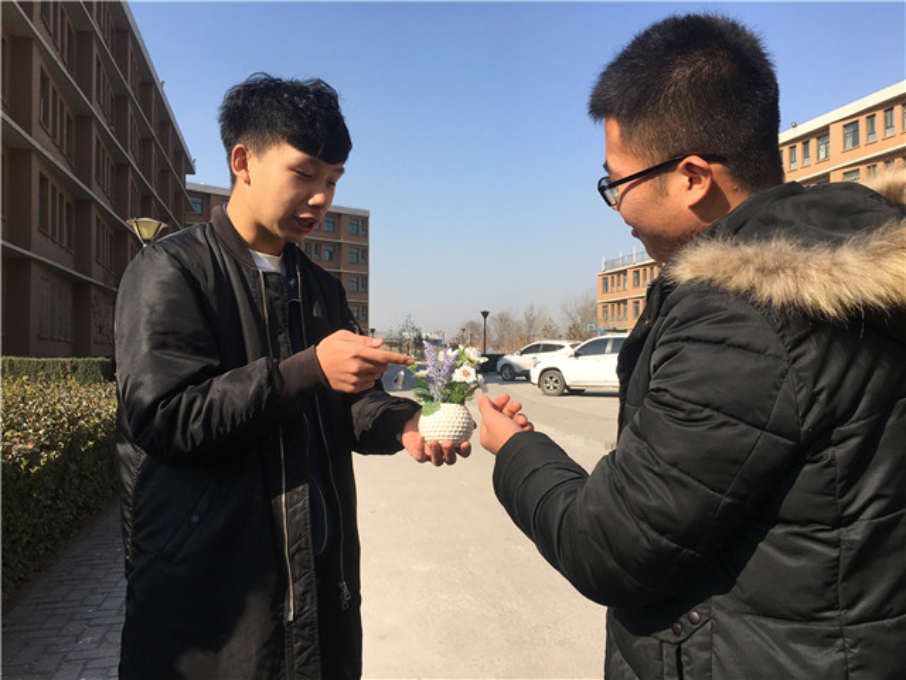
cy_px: 340
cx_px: 453
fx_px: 759
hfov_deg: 61.7
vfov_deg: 48.2
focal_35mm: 29
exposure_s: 1/1672
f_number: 2.2
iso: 25
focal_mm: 4.15
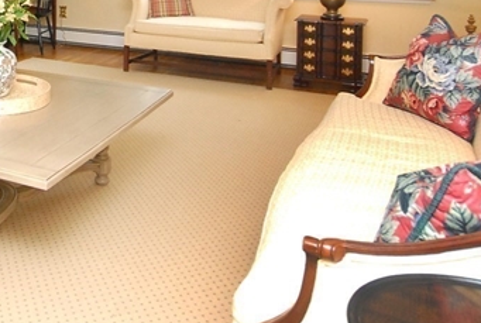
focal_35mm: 45
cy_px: -38
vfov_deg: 27.3
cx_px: 7
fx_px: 603
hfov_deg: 38.9
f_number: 5
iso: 640
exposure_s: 1/60
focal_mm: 10
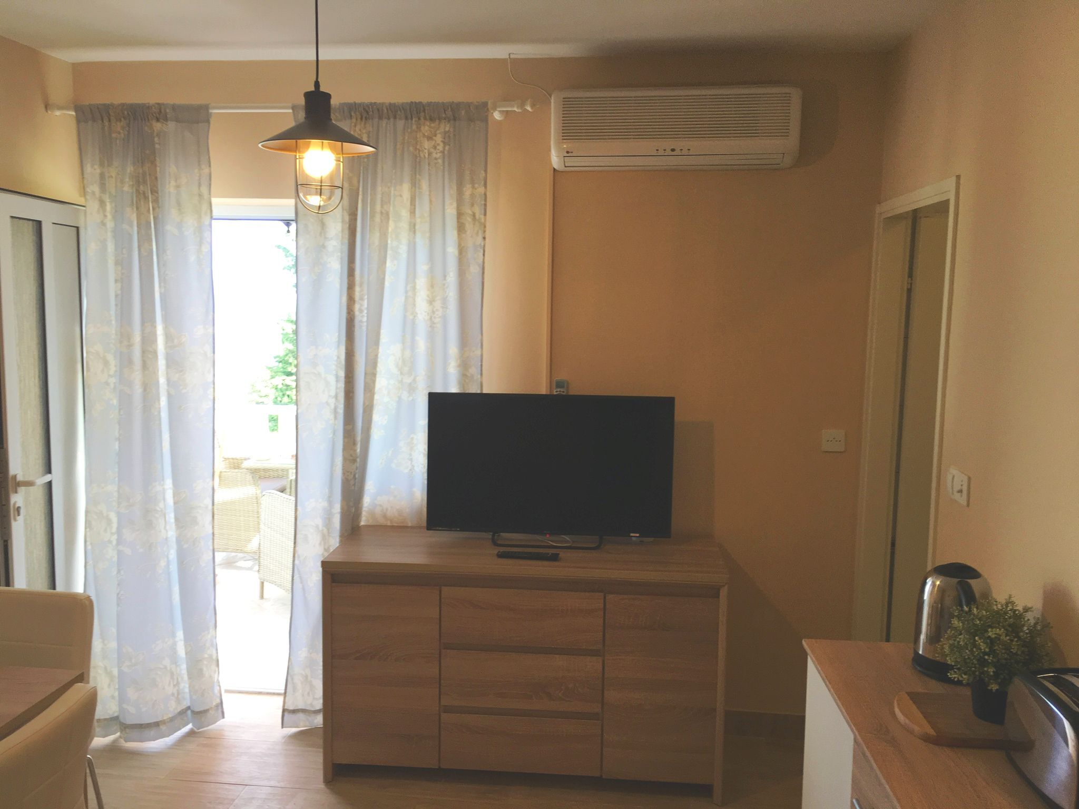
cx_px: 540
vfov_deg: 48.2
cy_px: 404
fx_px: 904
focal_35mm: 29
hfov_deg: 61.7
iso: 40
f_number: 2.2
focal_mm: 4.15
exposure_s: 1/100
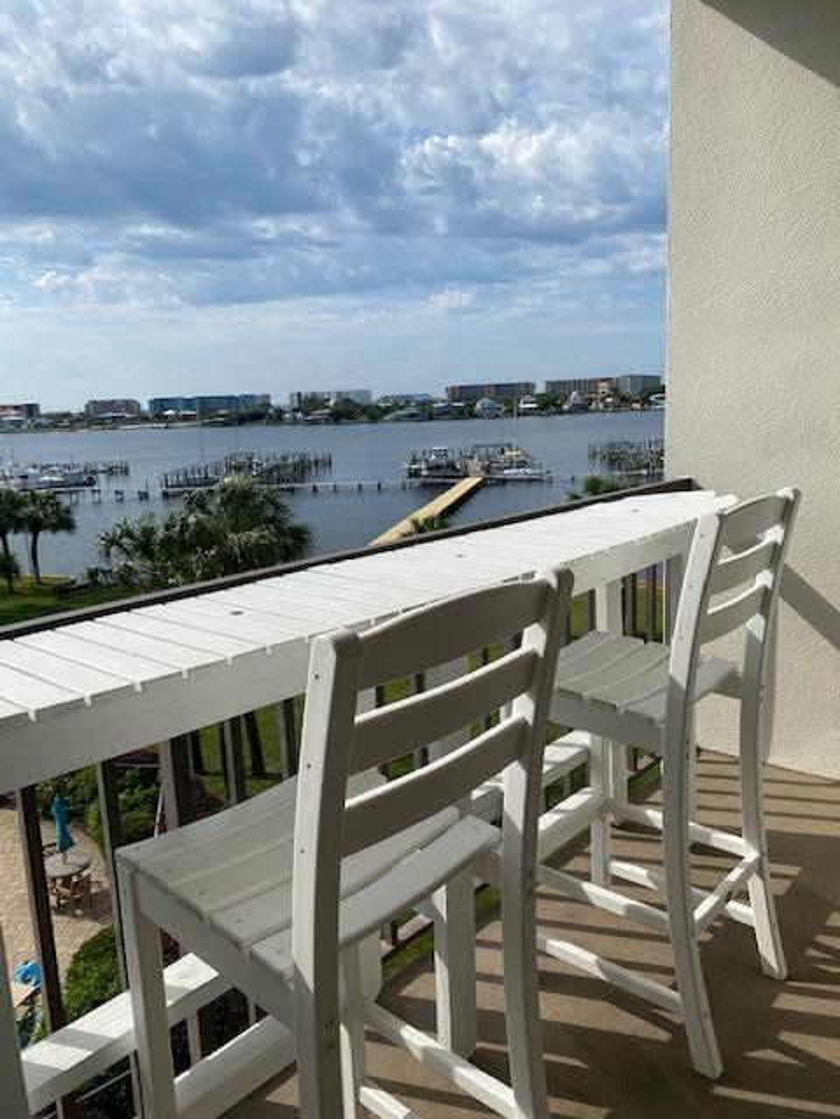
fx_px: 841
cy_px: 560
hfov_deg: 53.1
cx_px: 420
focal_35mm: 26
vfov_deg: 67.3
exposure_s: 1/4608
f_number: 1.8
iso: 32
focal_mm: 4.25
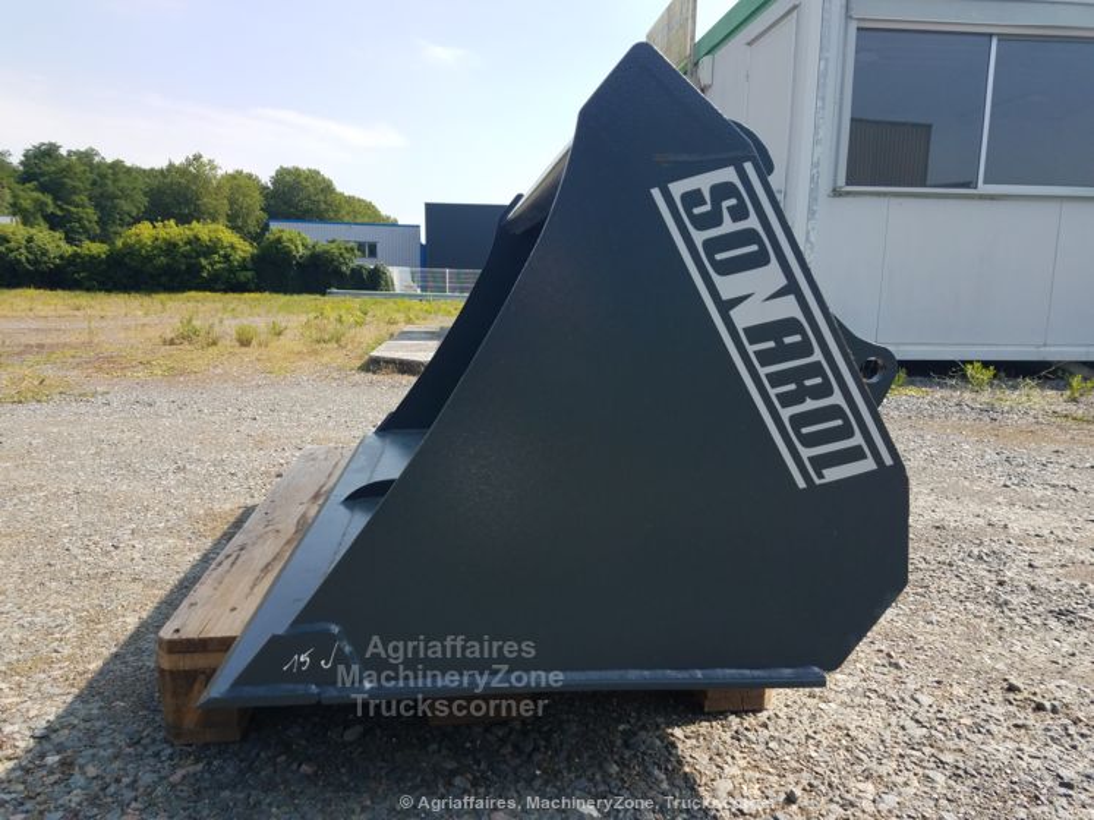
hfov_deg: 67.3
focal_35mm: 26
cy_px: 410
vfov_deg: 53.1
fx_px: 822
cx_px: 547
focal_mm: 4.2
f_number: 1.7
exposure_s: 1/1240
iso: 40
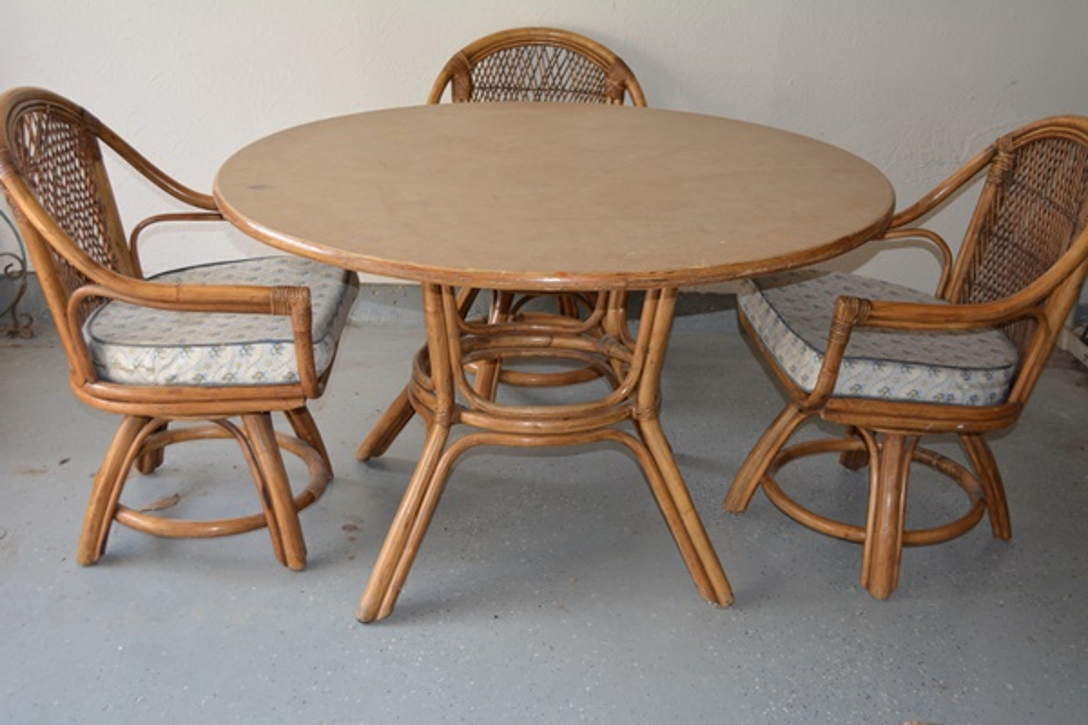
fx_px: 1269
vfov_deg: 31.9
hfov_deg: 46.4
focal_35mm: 42
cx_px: 544
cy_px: 362
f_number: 4.5
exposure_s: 1/125
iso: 360
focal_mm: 28
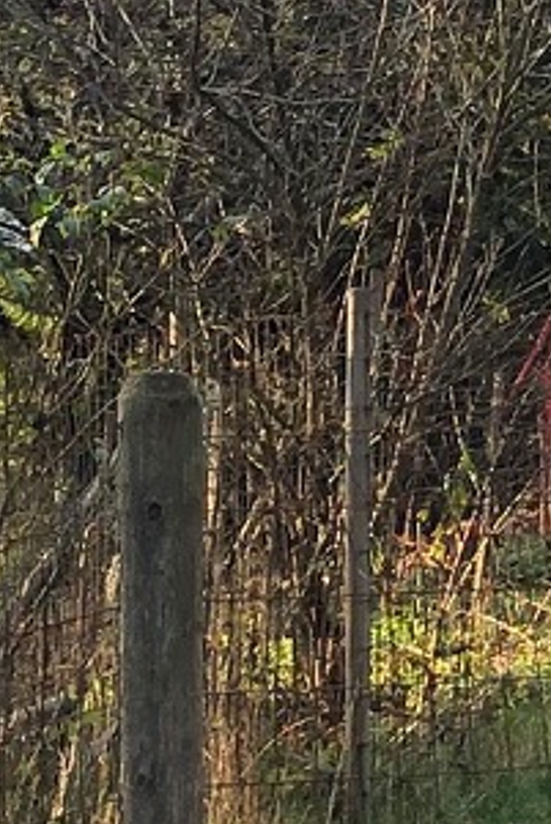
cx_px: 685
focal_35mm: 195
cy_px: 298
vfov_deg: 10.5
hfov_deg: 7.0
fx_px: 4471
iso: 20
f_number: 1.8
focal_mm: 3.99
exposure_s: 1/200
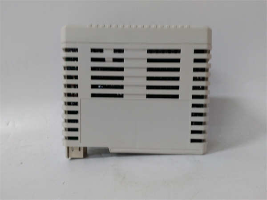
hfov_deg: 65.3
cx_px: 134
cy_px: 100
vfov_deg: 51.4
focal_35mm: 27
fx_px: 208
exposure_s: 1/30
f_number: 2
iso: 280
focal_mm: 3.79
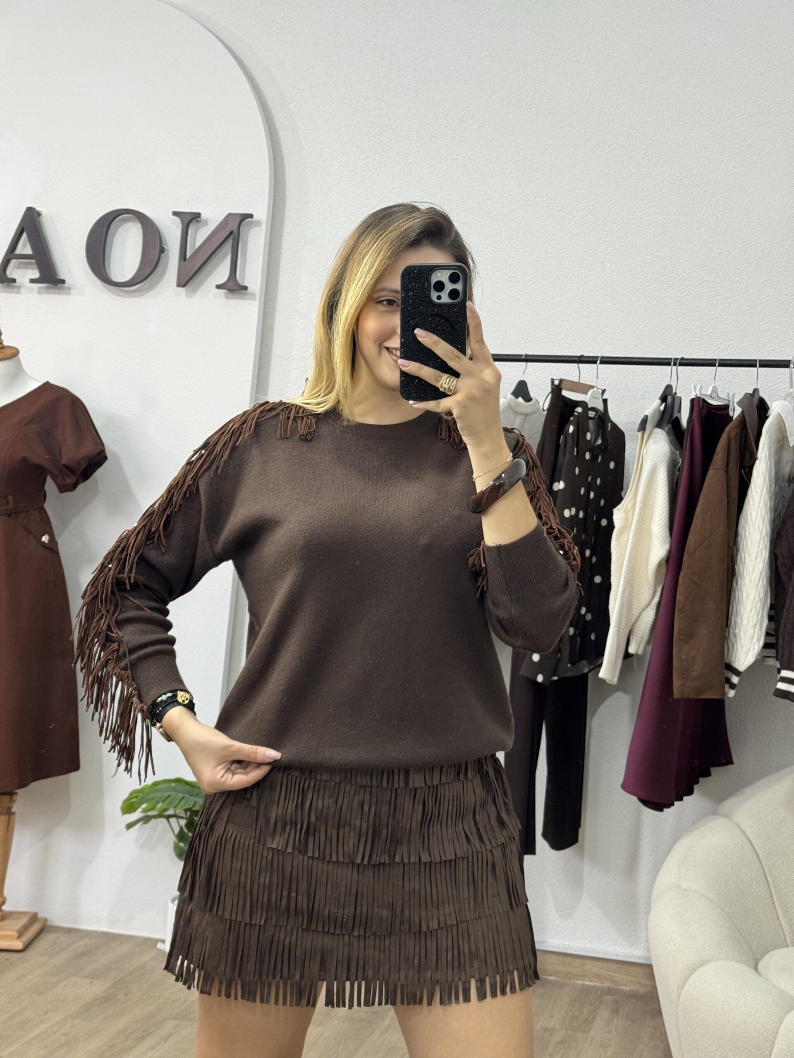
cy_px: 529
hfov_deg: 30.3
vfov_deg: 39.7
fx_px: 1468
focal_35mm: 48
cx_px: 397
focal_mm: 6.76
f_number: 1.78
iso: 64
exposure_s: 1/50
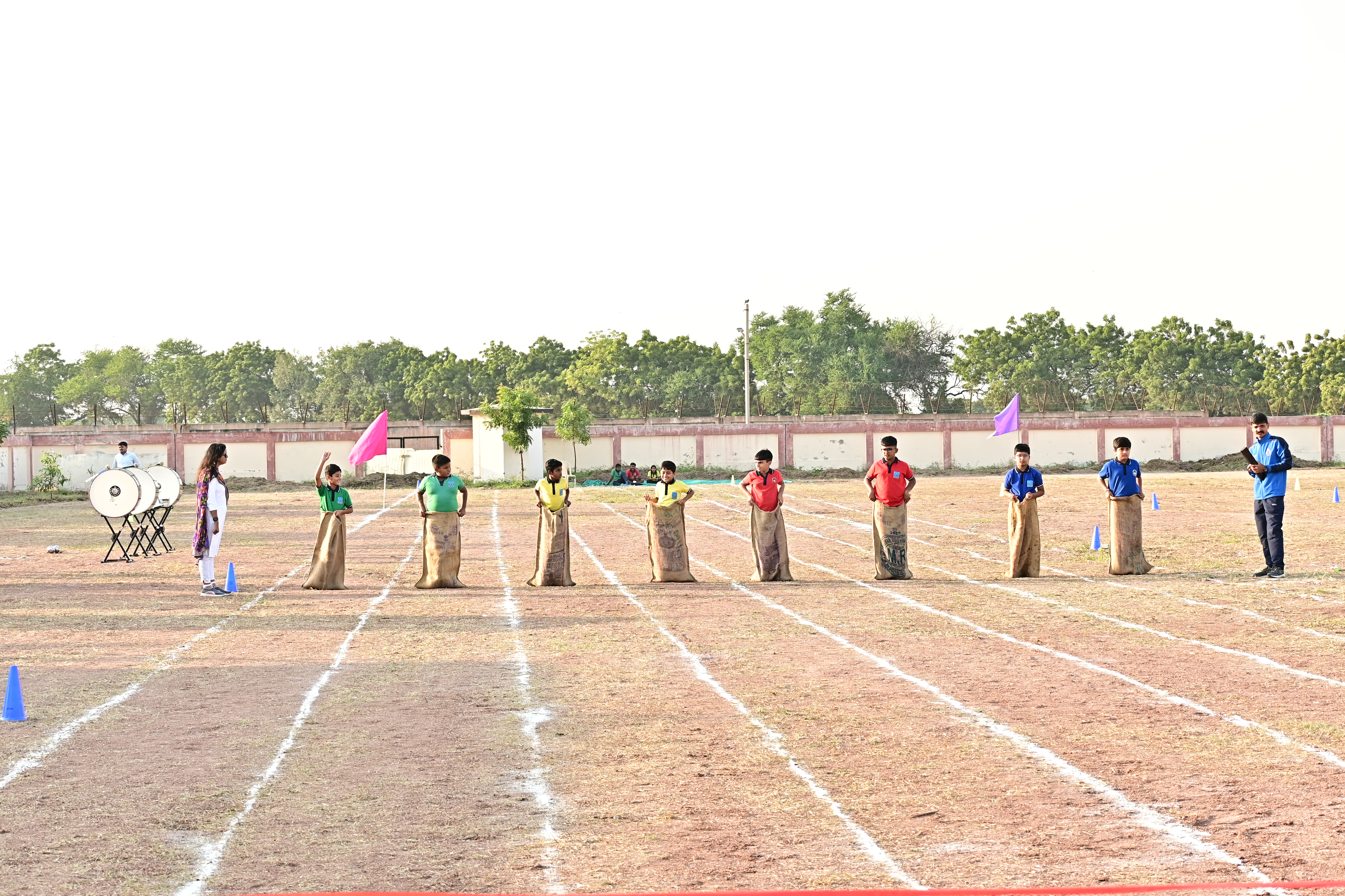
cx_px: 672
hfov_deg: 26.5
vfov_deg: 17.8
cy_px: 448
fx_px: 2858
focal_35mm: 76
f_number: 8
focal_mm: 51
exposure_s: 1/160
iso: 400
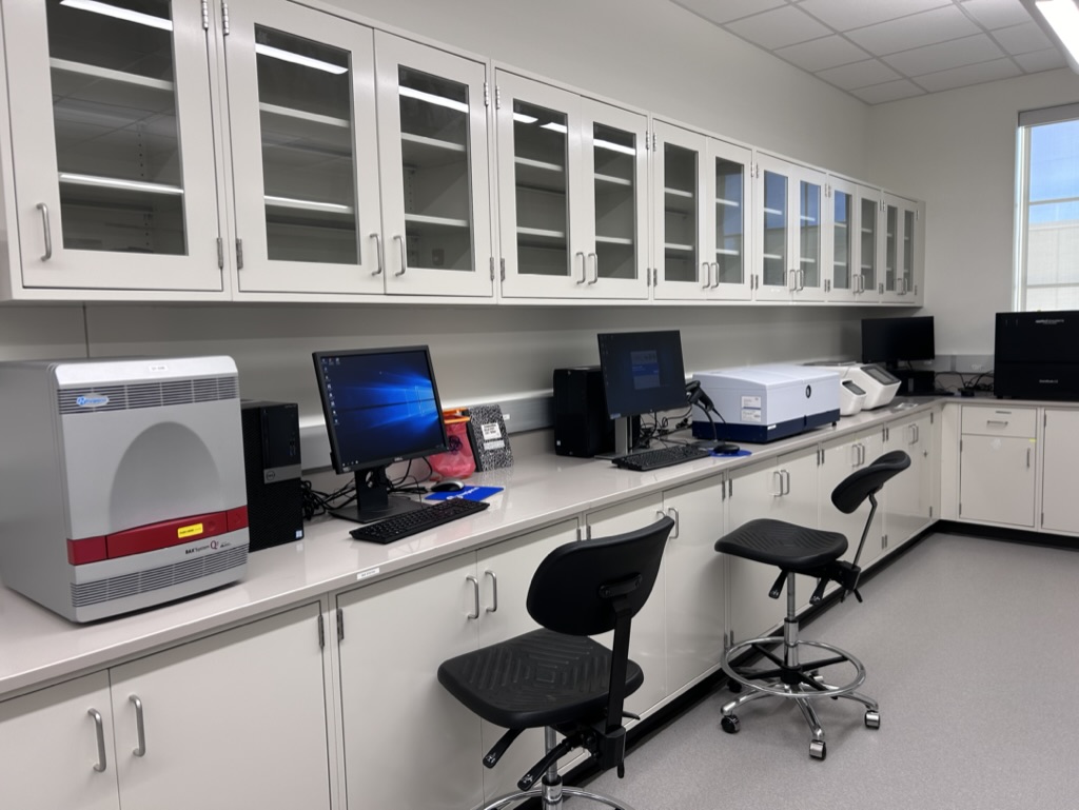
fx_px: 811
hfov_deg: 67.3
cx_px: 540
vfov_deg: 53.1
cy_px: 405
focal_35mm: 26
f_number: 1.5
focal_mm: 5.7
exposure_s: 1/115
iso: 40
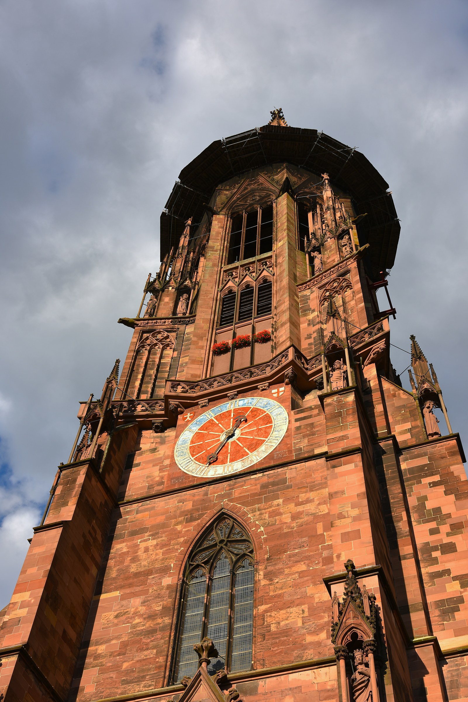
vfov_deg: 48.5
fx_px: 780
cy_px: 351
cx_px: 234
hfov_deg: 33.4
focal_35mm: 40
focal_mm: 40
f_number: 8
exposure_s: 1/200
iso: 100
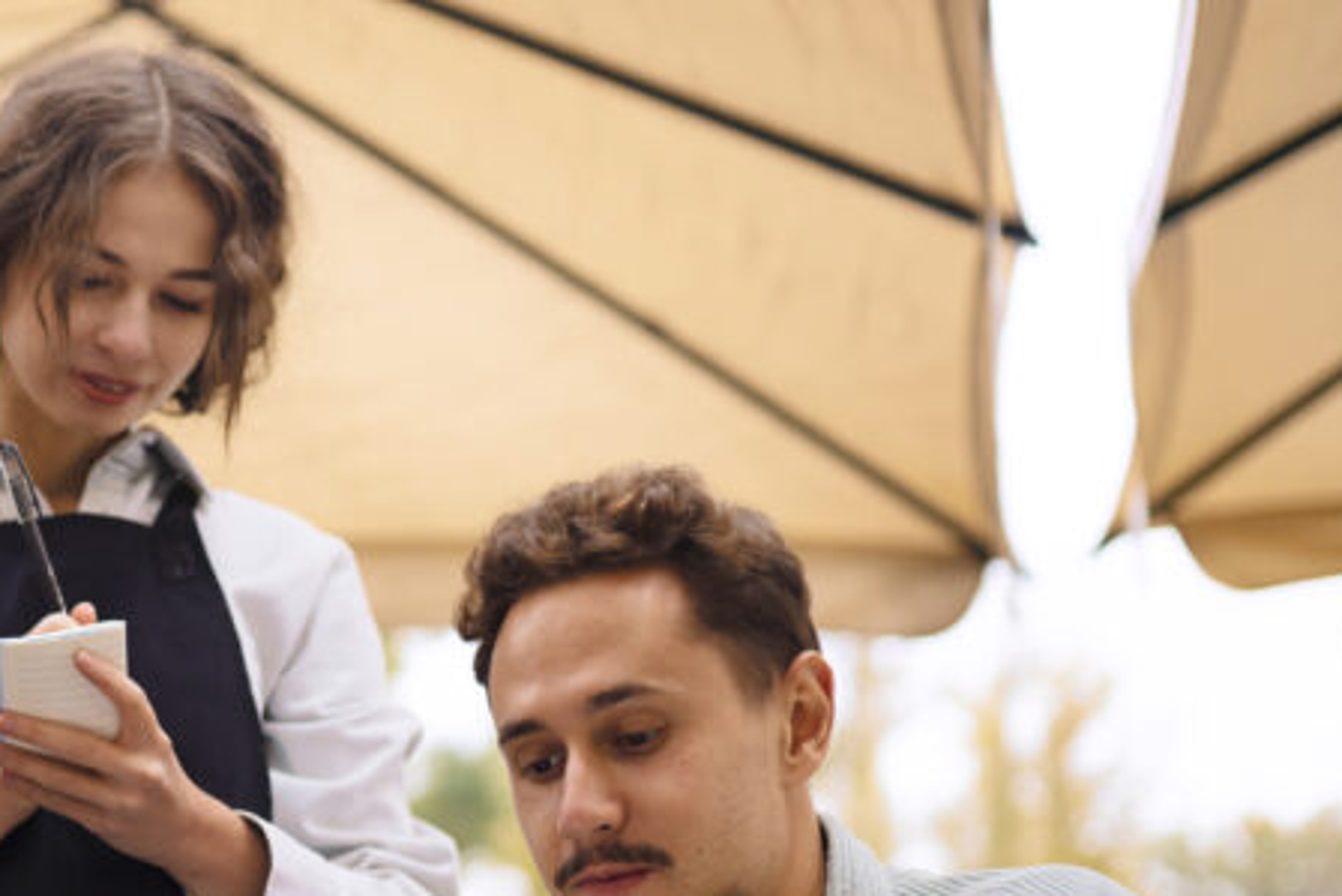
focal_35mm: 80
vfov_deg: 16.9
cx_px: 138
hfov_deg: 24.6
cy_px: 736
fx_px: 2983
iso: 500
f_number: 1.8
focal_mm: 35
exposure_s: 1/800
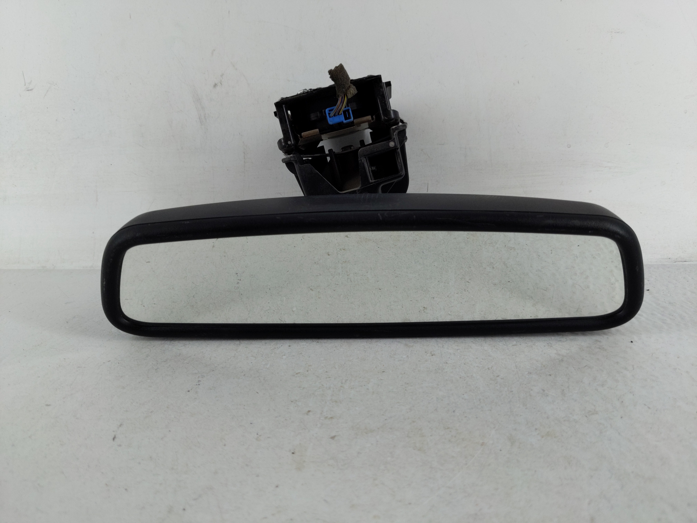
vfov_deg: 54.9
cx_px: 348
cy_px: 262
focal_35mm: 25
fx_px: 503
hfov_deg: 69.4
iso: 55
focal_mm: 4.38
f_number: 1.73
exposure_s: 1/115
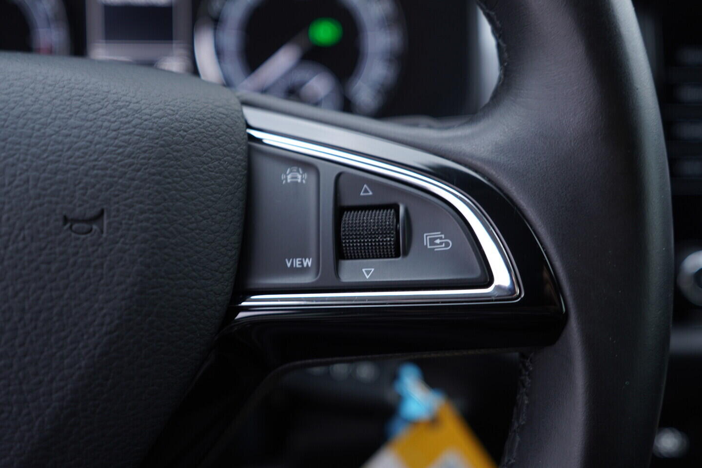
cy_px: 234
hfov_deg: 53.1
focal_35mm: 36
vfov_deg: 36.9
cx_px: 351
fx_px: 702
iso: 160
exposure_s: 1/40
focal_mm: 24
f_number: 2.8
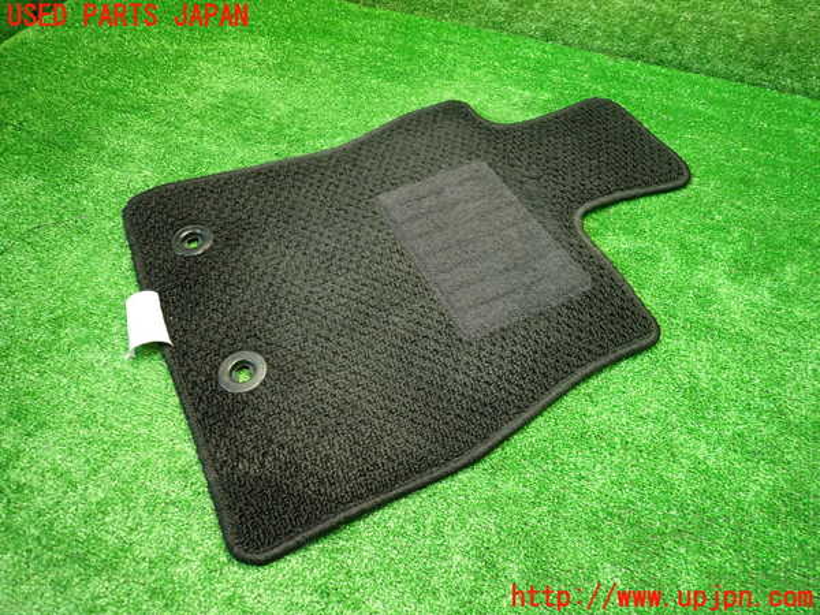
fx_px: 592
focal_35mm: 25
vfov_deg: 54.9
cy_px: 308
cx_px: 410
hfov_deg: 69.4
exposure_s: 1/30
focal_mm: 4.5
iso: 320
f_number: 2
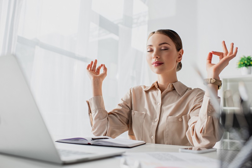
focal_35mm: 35
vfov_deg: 37.8
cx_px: 126
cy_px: 84
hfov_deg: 54.4
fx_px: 245
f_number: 3.2
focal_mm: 35
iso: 100
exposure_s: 1/200
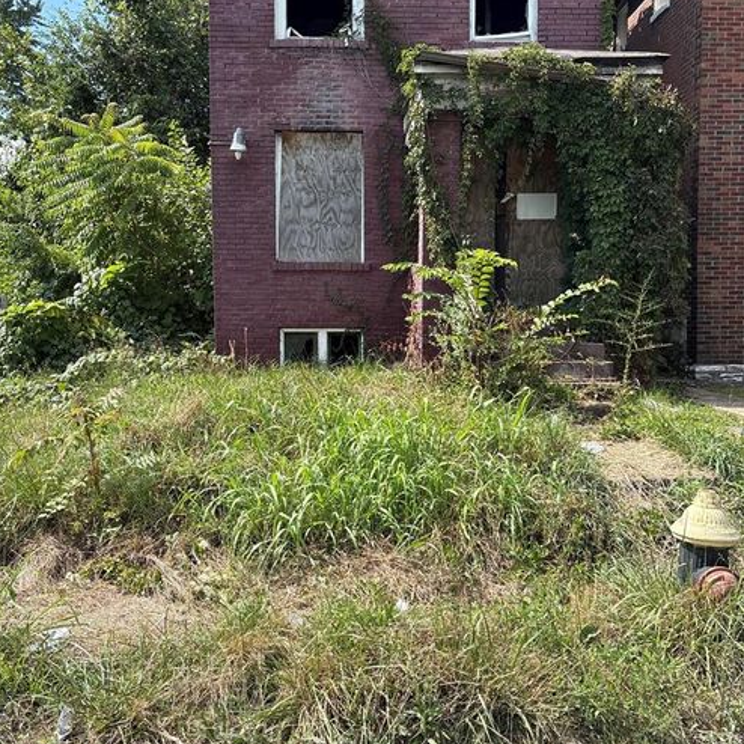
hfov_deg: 52.5
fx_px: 754
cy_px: 350
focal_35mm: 31
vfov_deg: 52.5
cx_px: 369
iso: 50
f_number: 1.6
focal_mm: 5.96
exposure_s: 1/1706
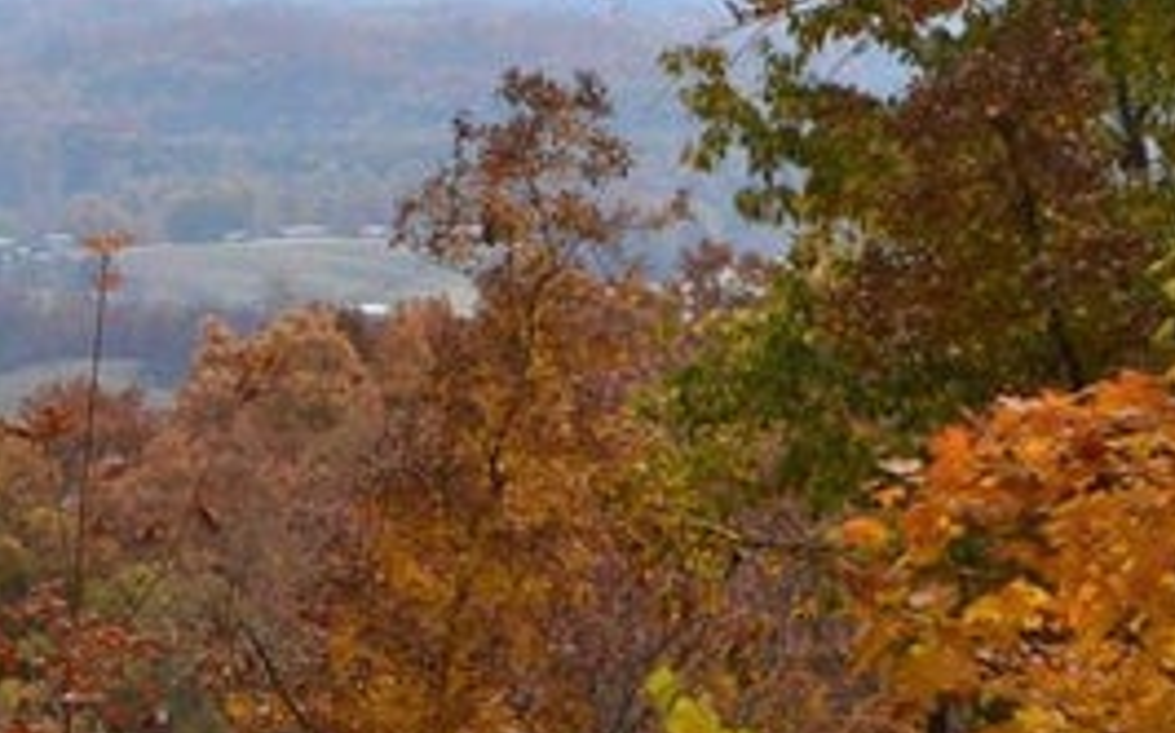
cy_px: 406
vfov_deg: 4.3
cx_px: -358
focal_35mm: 304
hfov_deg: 6.8
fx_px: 9726
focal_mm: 55
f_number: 6.3
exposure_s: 1/200
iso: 100
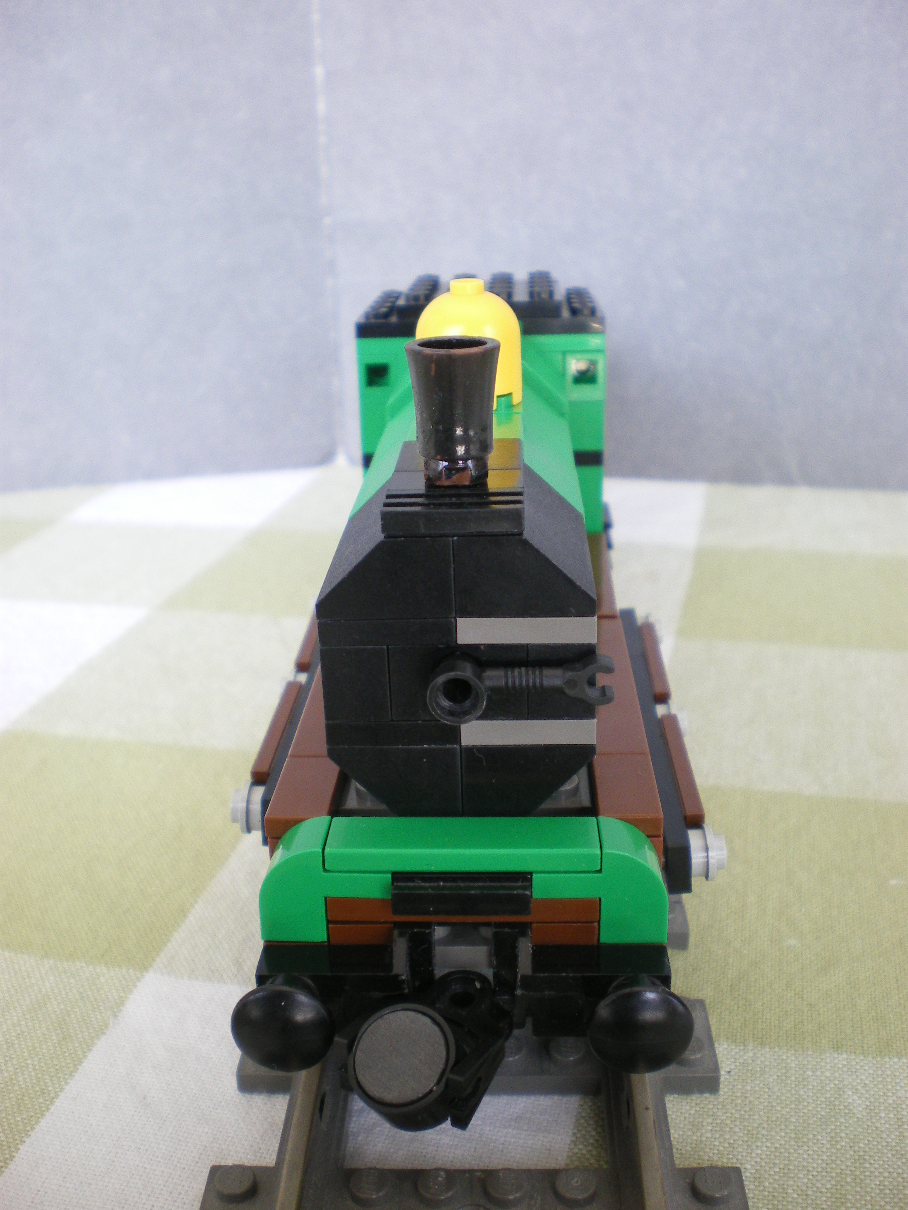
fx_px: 1259
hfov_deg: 39.7
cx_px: 454
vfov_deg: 51.4
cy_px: 605
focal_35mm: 36
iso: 200
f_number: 3.1
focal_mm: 6.3
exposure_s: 1/50
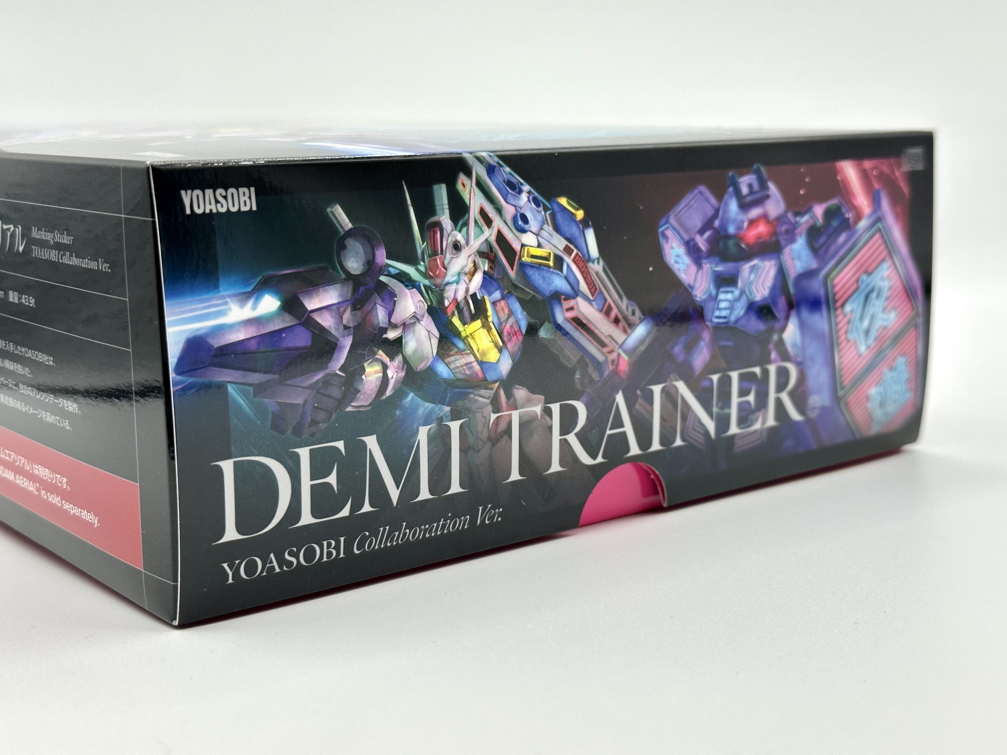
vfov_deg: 30.3
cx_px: 504
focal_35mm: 48
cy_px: 378
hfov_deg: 39.7
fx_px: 1396
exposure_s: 1/181
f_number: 1.78
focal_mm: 6.86
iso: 64
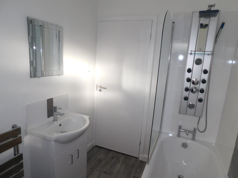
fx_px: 158
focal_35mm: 23
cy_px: 89
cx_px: 119
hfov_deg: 73.9
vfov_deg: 58.9
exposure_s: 1/60
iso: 125
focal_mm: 4
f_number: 3
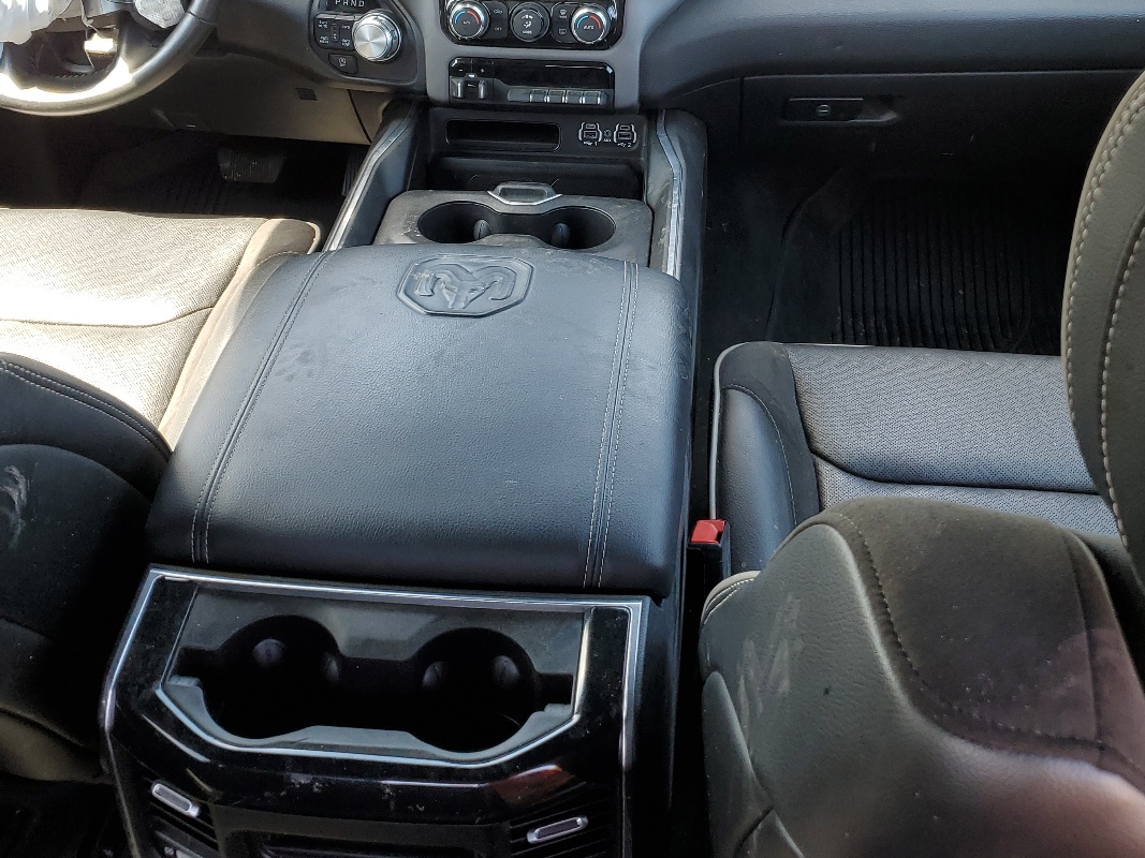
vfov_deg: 36.0
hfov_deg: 47.9
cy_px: 218
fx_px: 1290
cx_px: 575
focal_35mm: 39
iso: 50
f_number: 1.5
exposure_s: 1/120
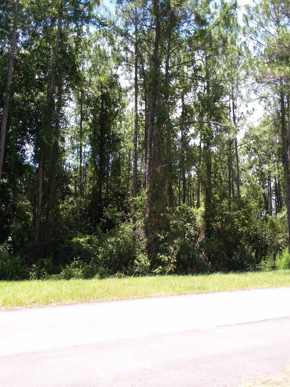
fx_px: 324
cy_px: 194
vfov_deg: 61.7
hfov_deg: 48.2
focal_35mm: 29
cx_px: 145
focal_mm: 2.47
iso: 40
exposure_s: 1/353
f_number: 1.9
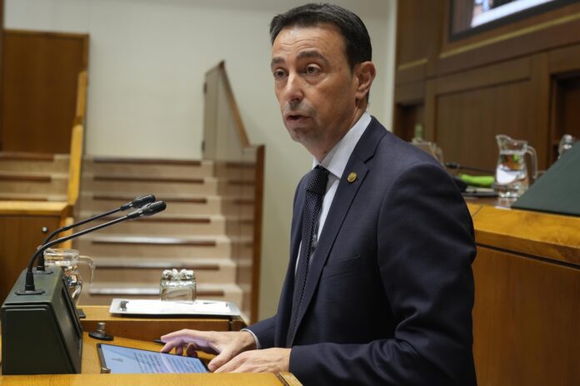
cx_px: 290
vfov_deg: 24.2
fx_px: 902
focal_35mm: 56
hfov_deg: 35.6
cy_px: 193
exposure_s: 1/200
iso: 3200
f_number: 5.6
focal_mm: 56
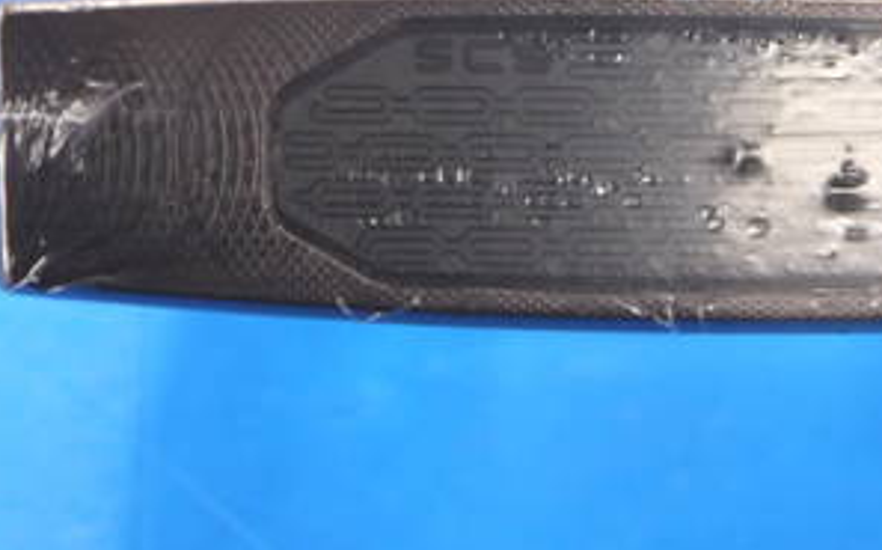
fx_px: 4611
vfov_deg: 6.8
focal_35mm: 192
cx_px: 736
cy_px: 62
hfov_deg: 10.9
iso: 800
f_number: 5.6
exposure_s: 1/80
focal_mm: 42
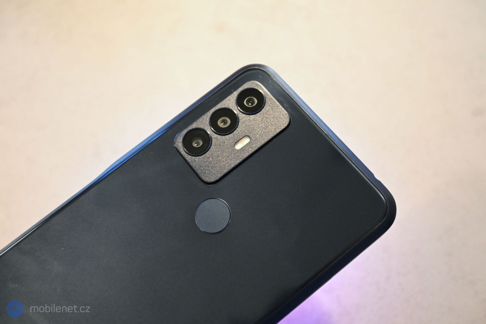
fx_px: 466
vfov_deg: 38.4
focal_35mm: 34
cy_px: 162
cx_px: 243
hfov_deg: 55.1
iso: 5000
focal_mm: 23
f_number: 4.2
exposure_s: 1/60
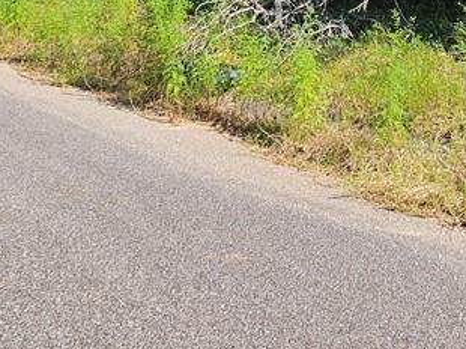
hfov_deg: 39.7
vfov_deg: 26.3
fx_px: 578
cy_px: -149
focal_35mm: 43
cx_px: 443
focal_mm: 2.2
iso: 50
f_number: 2.2
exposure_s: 1/981
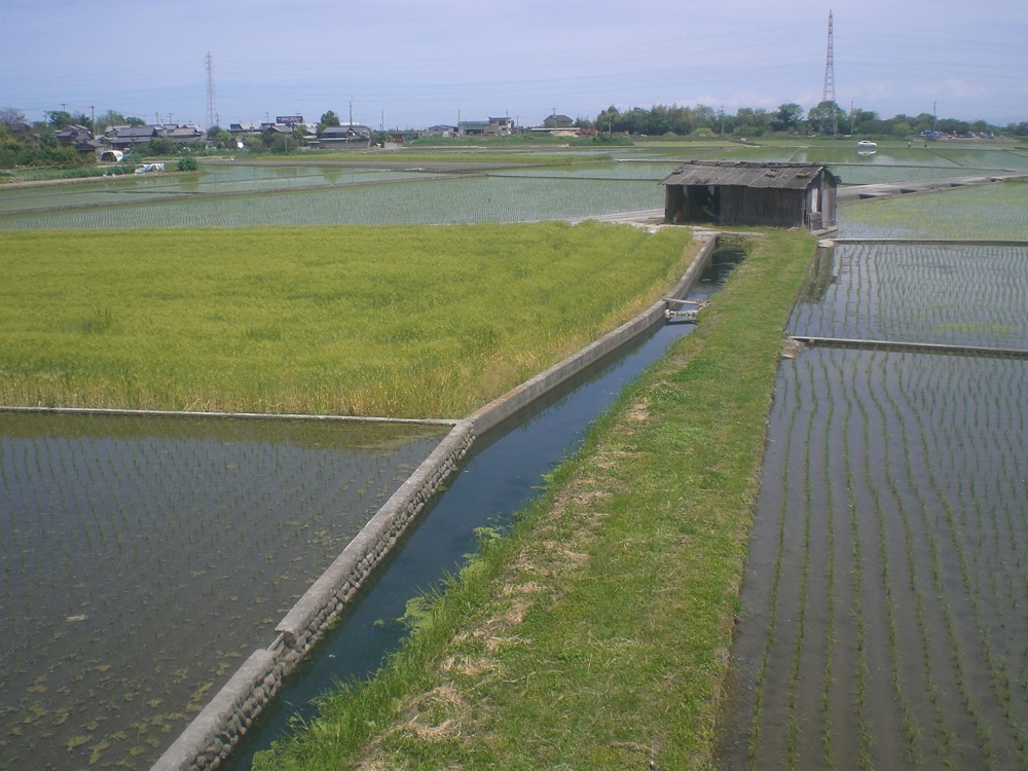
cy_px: 386
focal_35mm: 38
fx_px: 1128
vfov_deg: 37.7
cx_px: 514
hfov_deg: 49.0
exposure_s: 1/500
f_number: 4.4
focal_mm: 6.3
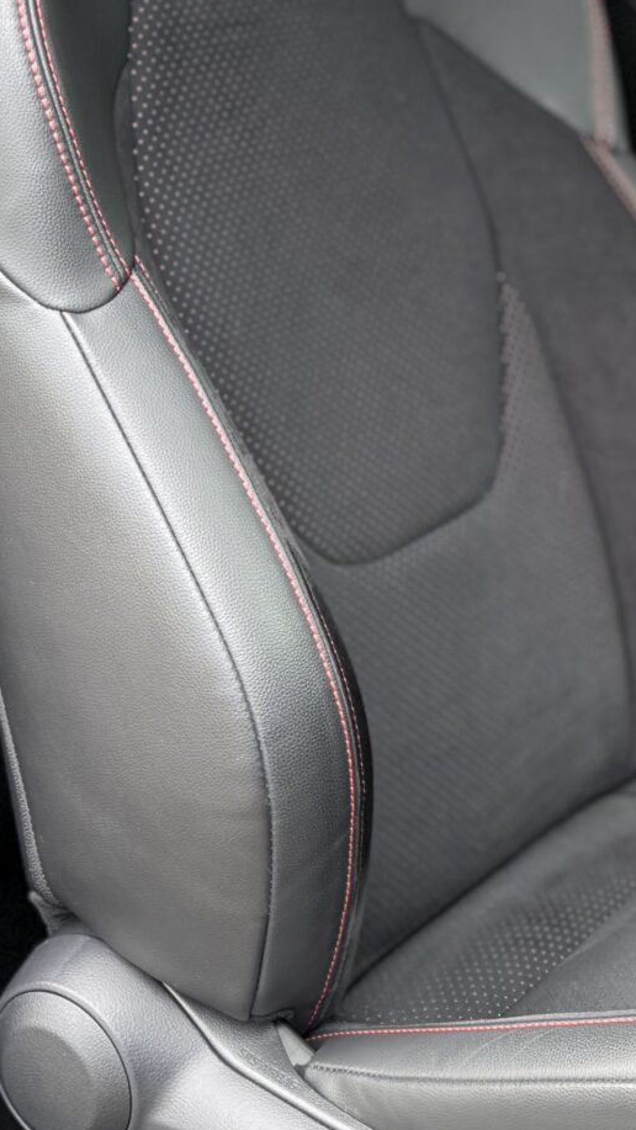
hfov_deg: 15.8
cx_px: 812
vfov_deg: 28.7
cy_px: 339
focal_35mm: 73
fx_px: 2188
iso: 125
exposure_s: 1/214
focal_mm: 6.76
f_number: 1.78
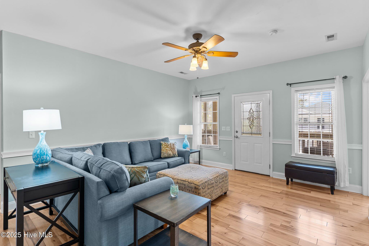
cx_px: 184
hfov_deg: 93.3
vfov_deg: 70.4
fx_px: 174
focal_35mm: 17
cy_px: 123
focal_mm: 17
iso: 100
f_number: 8
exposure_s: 2
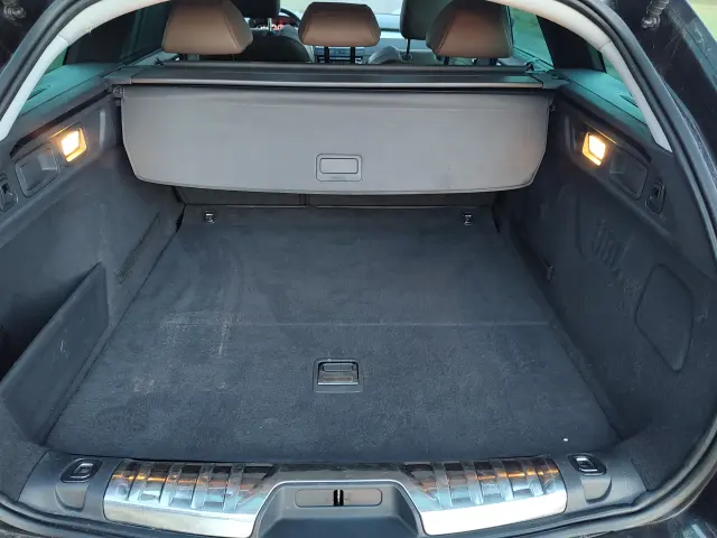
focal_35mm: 23
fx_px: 476
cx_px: 358
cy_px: 269
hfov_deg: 73.9
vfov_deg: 58.9
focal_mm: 5.56
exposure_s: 1/25
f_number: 1.8
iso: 569
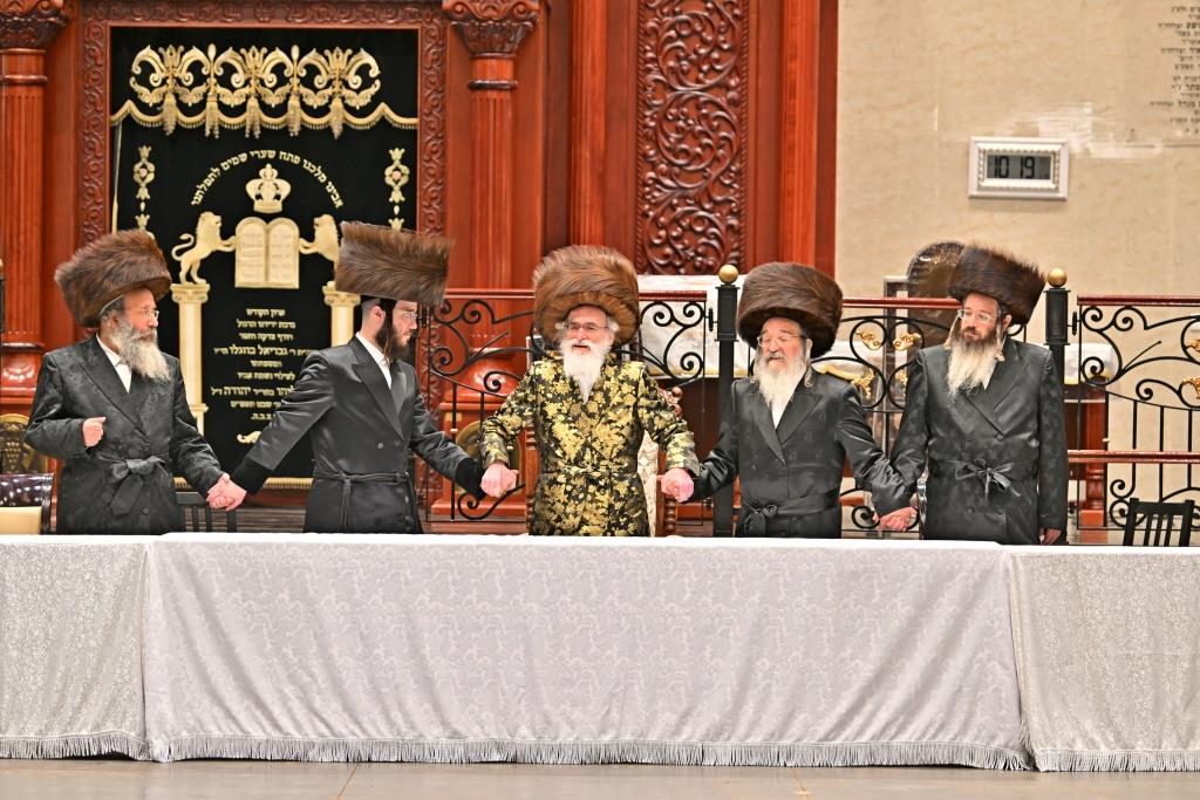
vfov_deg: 11.2
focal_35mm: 122
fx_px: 4067
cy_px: 400
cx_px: 600
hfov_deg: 16.8
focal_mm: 122
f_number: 2.8
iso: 640
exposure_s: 1/400
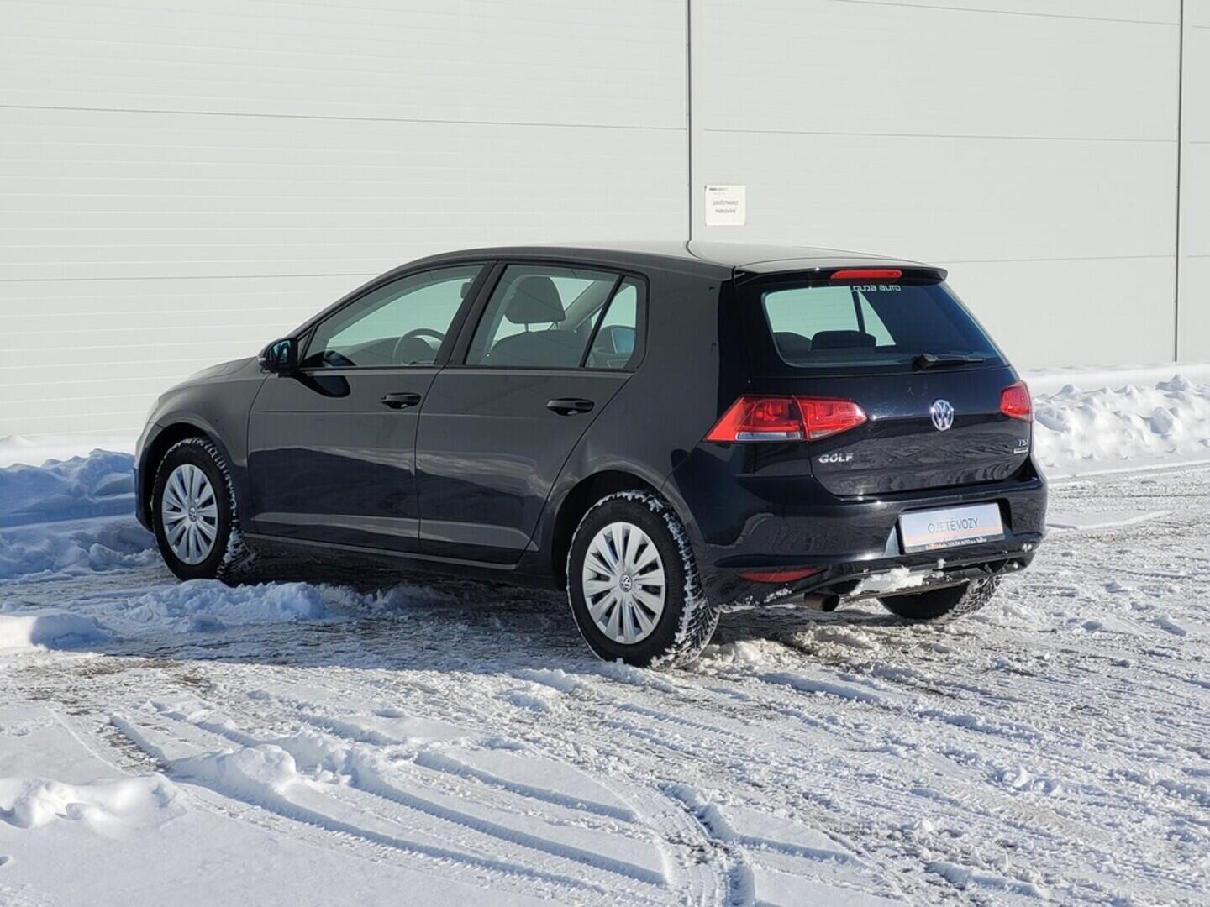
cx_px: 605
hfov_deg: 25.7
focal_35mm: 76
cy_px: 454
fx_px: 2657
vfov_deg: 19.4
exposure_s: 1/1770
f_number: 2.4
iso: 25
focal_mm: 7.12
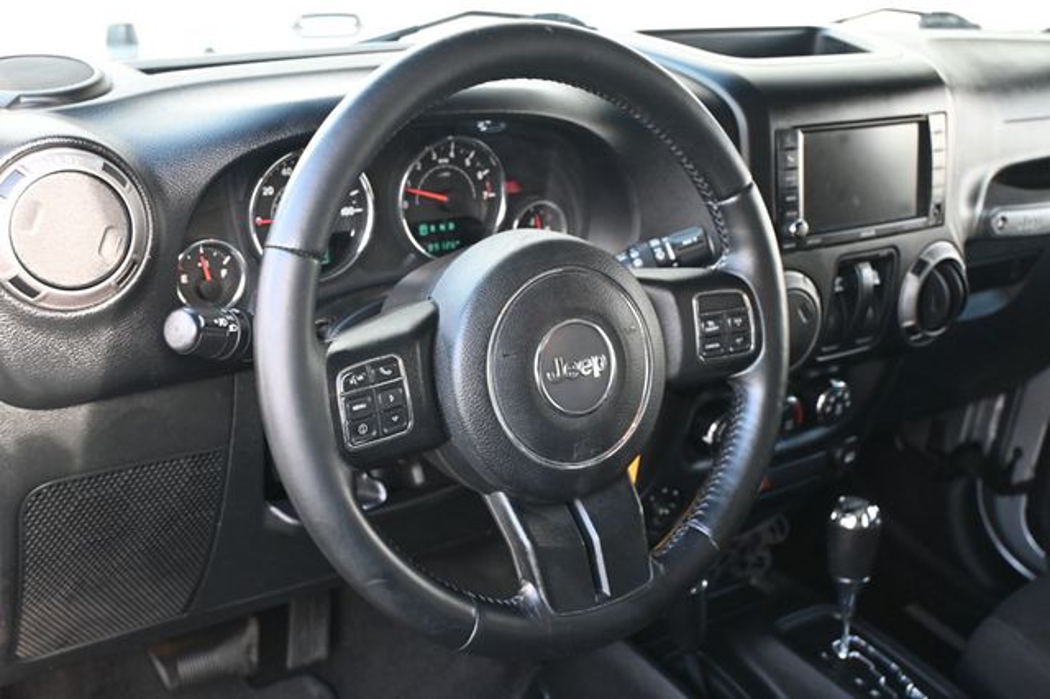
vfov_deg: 32.4
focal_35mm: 41
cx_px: 525
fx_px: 1202
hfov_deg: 47.2
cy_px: 350
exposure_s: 1/125
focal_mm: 27.5
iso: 1400
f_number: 4.5
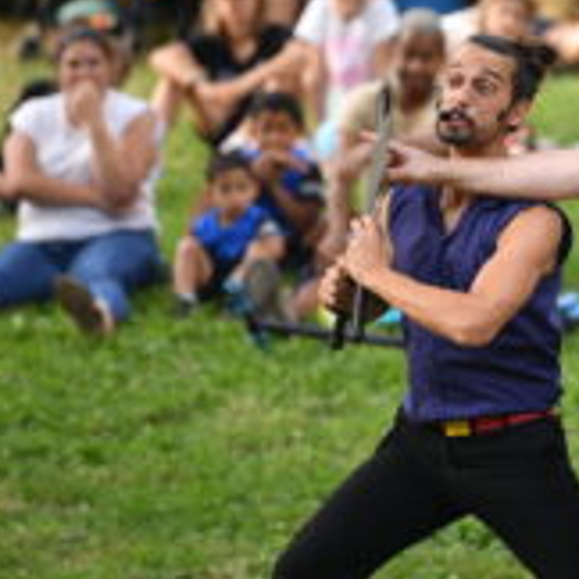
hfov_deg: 4.2
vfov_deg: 4.2
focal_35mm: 419
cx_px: 518
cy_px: 141
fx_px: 7929
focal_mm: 200
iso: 640
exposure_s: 1/1600
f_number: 2.8
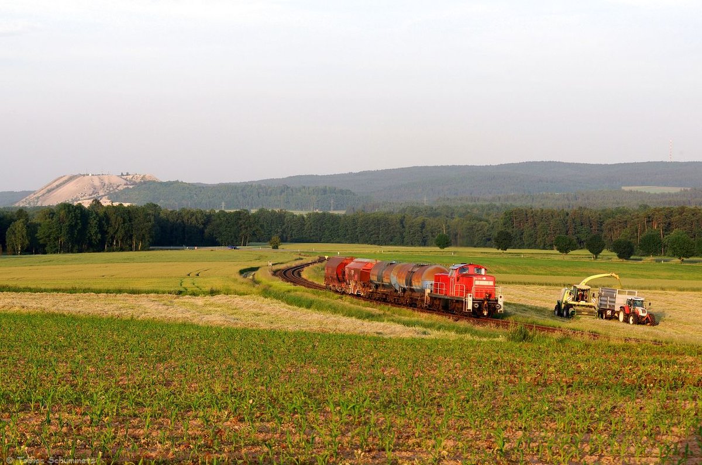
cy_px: 232
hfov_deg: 23.4
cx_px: 351
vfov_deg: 15.7
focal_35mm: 87
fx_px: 1694
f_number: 7.1
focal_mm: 58
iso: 250
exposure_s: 1/320
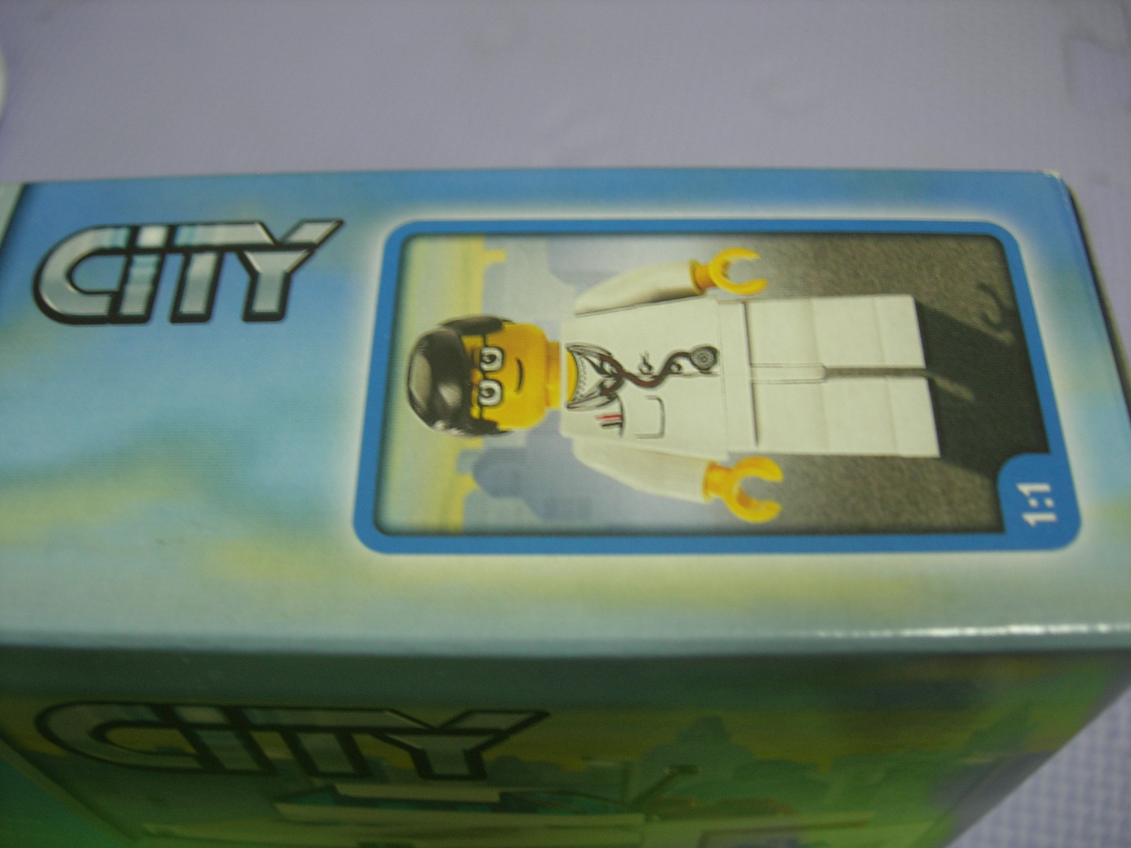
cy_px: 424
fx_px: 1242
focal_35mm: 38
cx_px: 566
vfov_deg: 37.7
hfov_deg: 49.0
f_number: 2.8
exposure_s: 1/4
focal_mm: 7.8
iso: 64
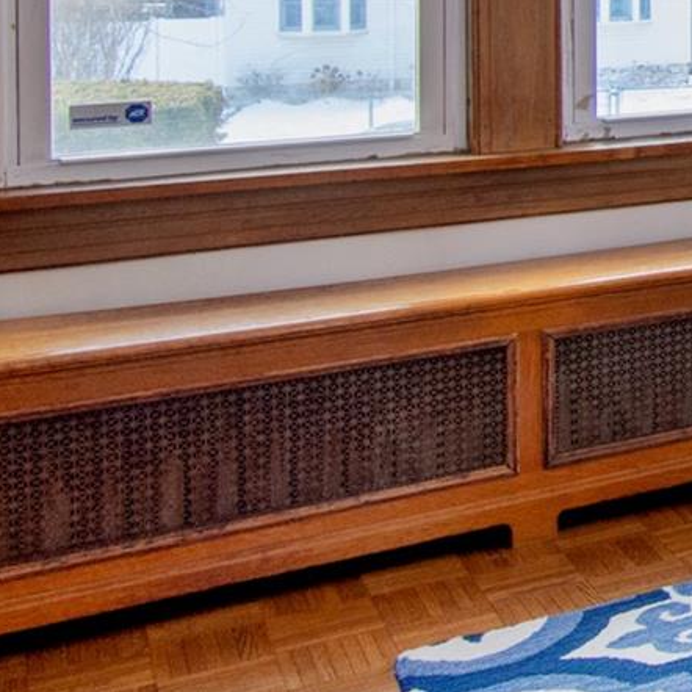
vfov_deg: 24.5
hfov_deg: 18.2
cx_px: 1373
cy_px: -87
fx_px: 1469
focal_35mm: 65
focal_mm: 11
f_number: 8
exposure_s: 1/40
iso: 640
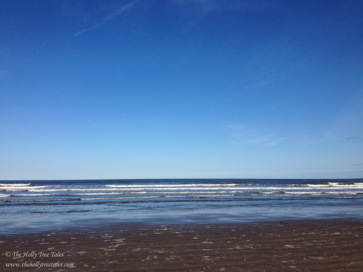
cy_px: 136
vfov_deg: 40.7
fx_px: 367
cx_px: 182
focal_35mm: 35
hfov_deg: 52.6
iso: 50
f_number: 2.4
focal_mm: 4.28
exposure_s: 1/3067
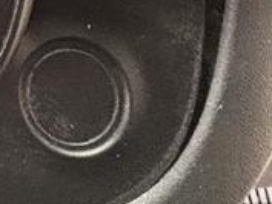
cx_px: -301
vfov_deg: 16.6
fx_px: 558
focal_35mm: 71
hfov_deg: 17.4
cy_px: -183
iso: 800
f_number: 2.2
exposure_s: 1/60
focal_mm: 2.22
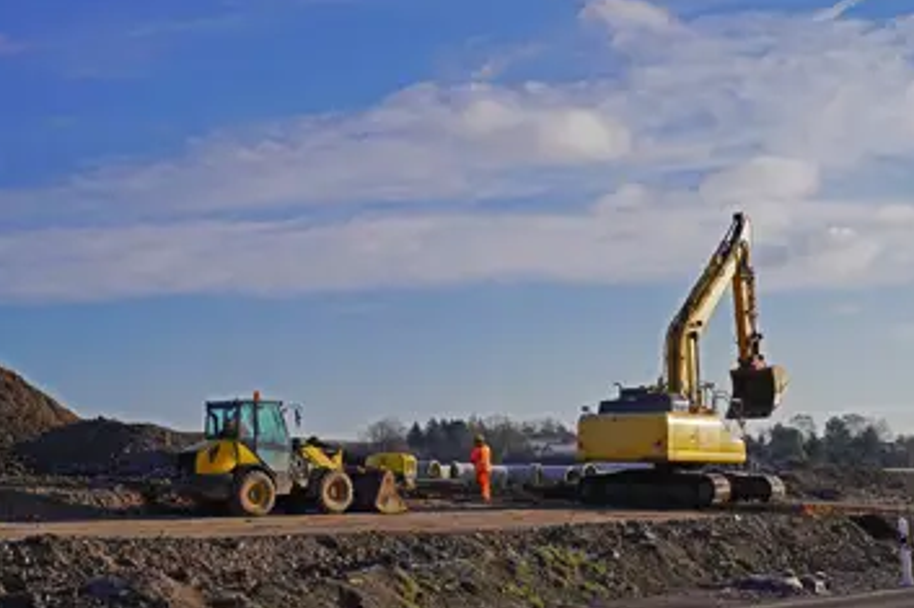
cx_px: 466
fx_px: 1726
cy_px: 321
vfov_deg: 20.0
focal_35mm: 68
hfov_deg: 29.7
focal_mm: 55
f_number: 10
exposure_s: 1/160
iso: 100
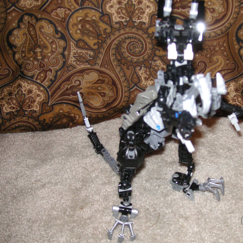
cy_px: 122
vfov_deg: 38.3
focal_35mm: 44
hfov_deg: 38.0
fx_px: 349
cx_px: 156
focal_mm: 6.1
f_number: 2.8
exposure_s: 1/45
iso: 160
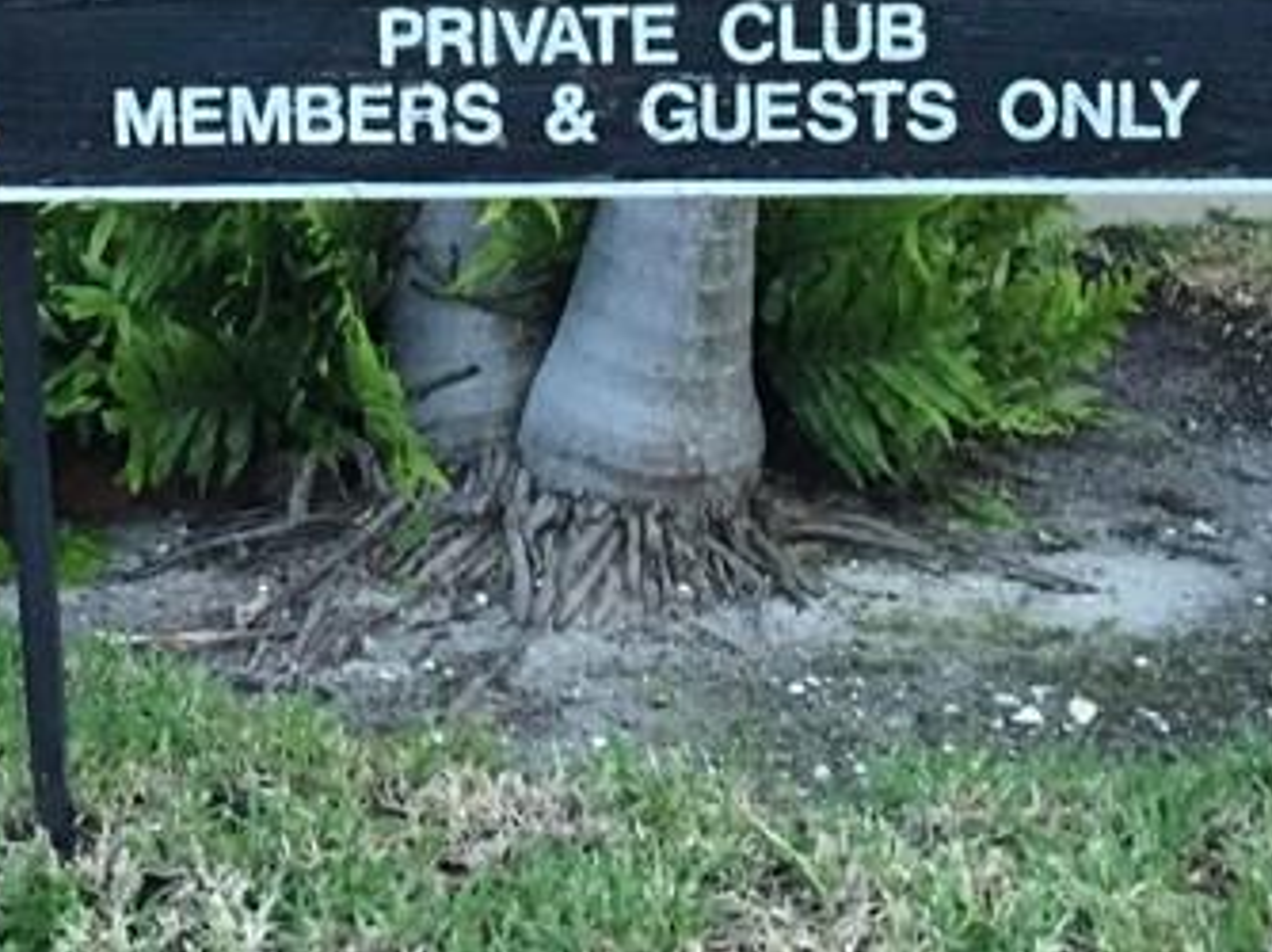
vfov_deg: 15.7
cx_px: 491
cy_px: -324
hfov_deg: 22.0
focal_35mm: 89
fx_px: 3268
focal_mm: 4.15
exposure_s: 1/30
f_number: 2.2
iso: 160
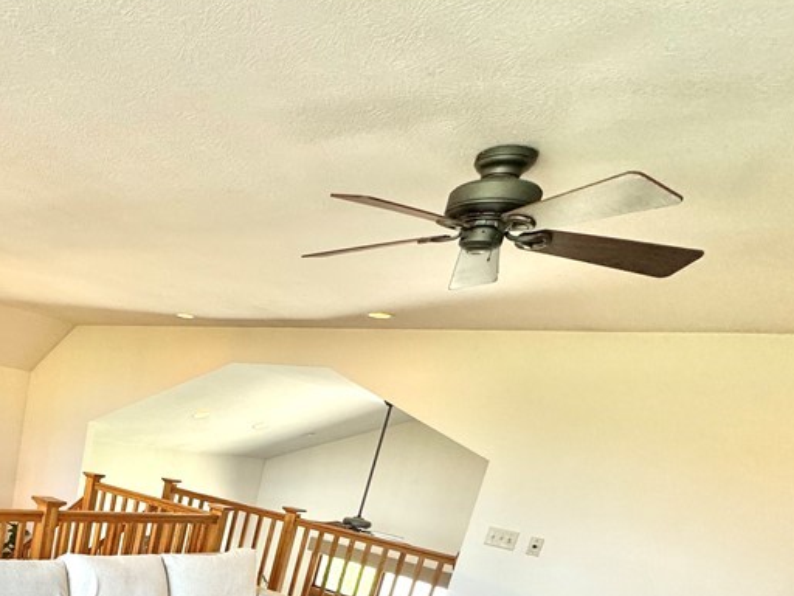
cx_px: 48
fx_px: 642
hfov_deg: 53.6
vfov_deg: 43.4
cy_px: 582
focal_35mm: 28
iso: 200
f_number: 2.2
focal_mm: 2.22
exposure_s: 1/120
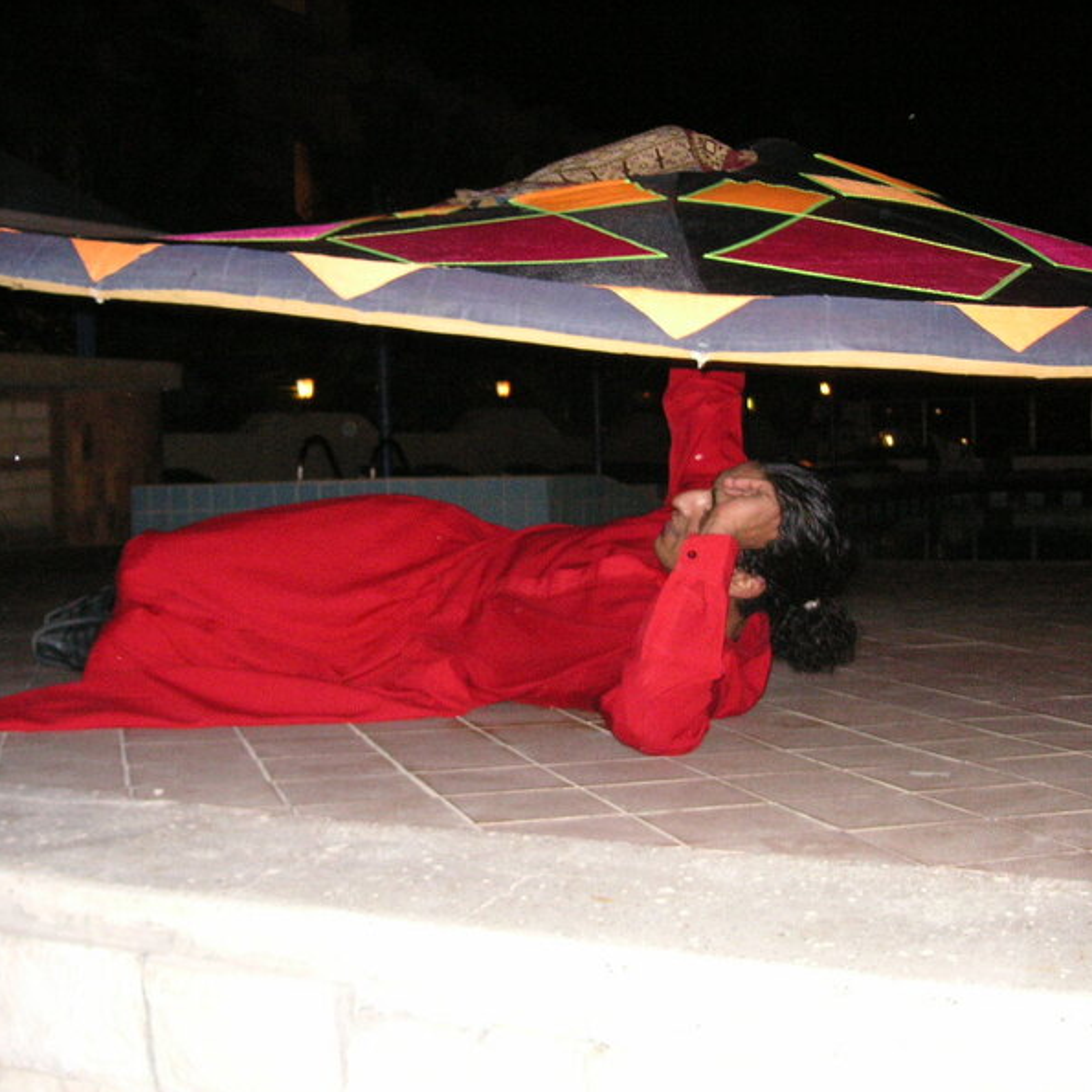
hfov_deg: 38.3
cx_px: 496
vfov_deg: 38.3
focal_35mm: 44
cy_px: 547
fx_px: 1570
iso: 160
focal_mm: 6.1
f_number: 2.8
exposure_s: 1/45
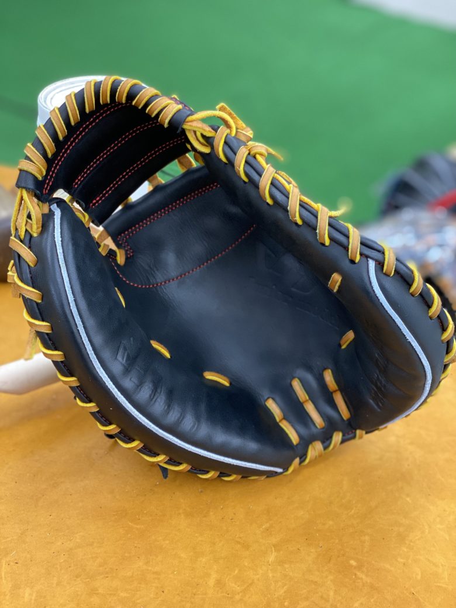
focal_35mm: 52
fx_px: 913
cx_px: 228
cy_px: 304
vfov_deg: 36.8
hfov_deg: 28.0
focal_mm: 6
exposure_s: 1/74
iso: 250
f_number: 2
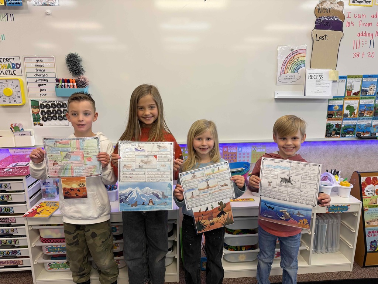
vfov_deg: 56.8
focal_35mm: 24
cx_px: 189
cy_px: 142
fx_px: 262
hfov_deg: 71.6
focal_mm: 6.76
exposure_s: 1/60
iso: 125
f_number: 1.78
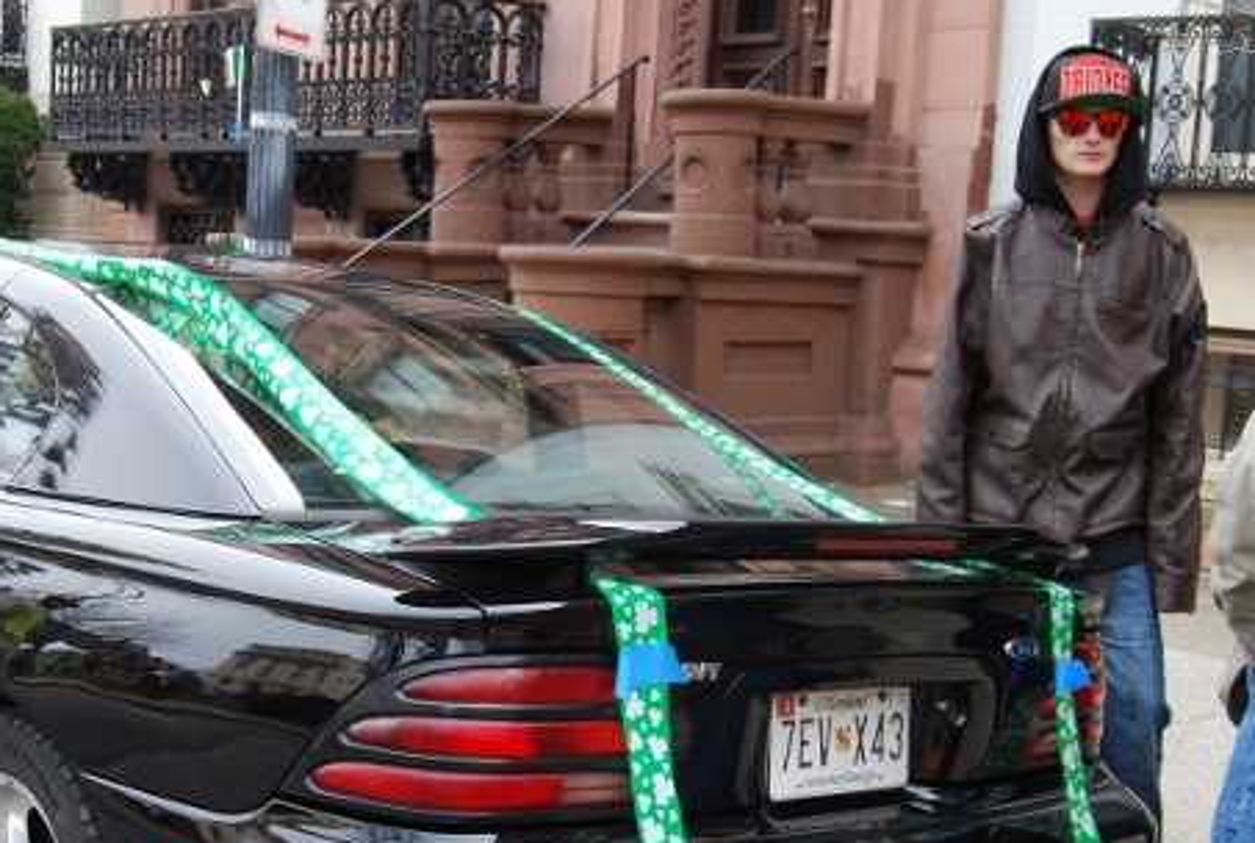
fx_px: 2127
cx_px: 479
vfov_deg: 22.3
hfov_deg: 32.7
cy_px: 555
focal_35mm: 61
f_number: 6.3
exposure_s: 1/160
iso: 200
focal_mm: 23
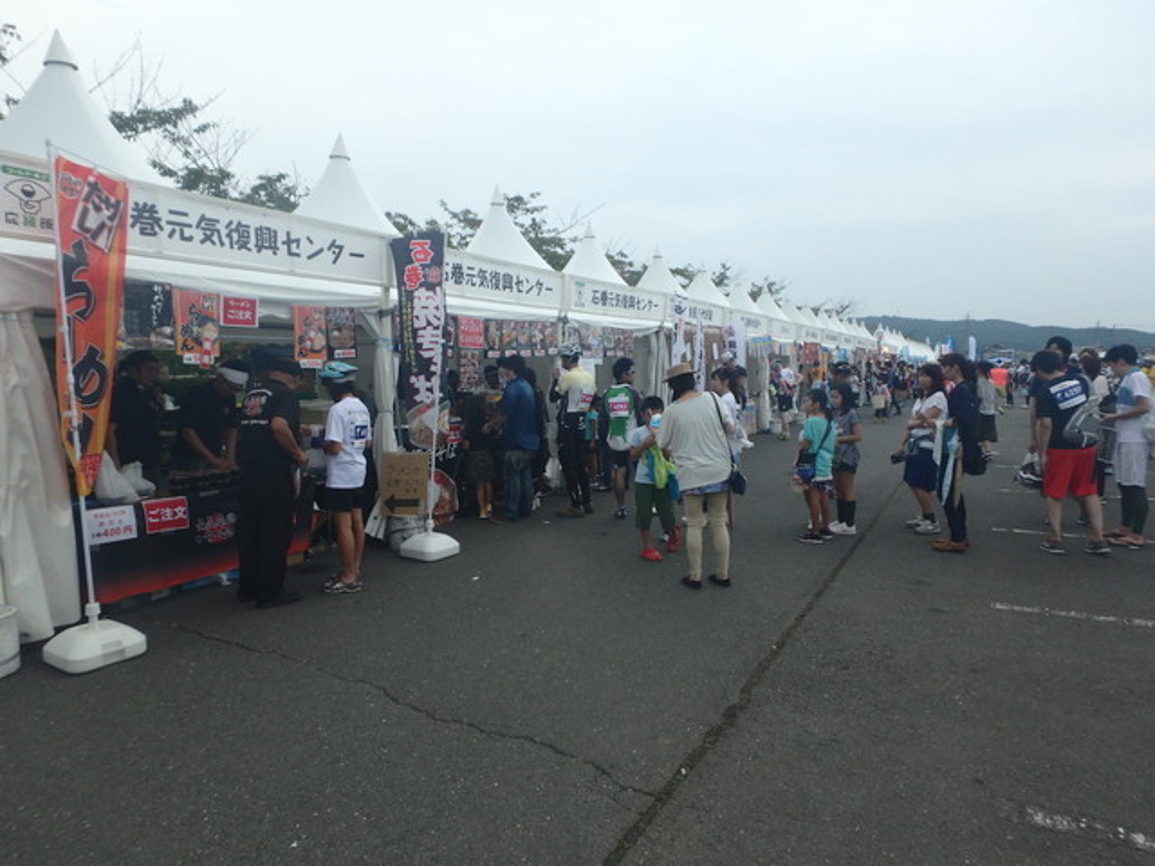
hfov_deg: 79.0
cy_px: 433
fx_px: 701
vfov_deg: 63.4
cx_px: 578
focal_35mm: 21
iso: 125
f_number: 3.5
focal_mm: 3.7
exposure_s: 1/400
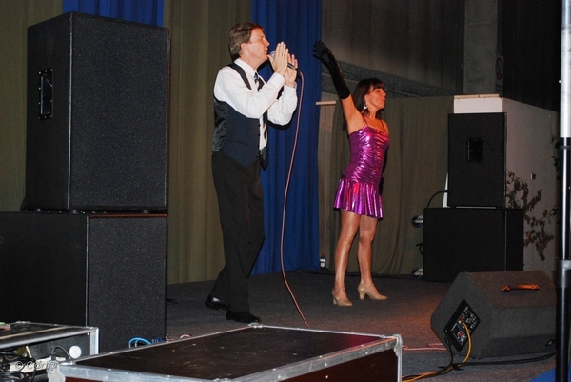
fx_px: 1048
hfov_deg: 30.5
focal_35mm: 66
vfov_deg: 20.6
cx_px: 286
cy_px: 191
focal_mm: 44
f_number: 5.3
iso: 900
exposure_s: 1/60
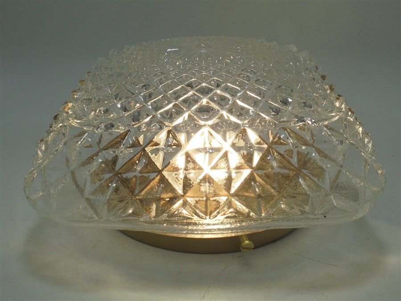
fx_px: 440
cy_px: 150
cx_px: 200
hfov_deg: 49.0
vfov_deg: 37.7
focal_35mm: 38
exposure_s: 1/320
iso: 100
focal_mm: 6.9
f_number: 4.2
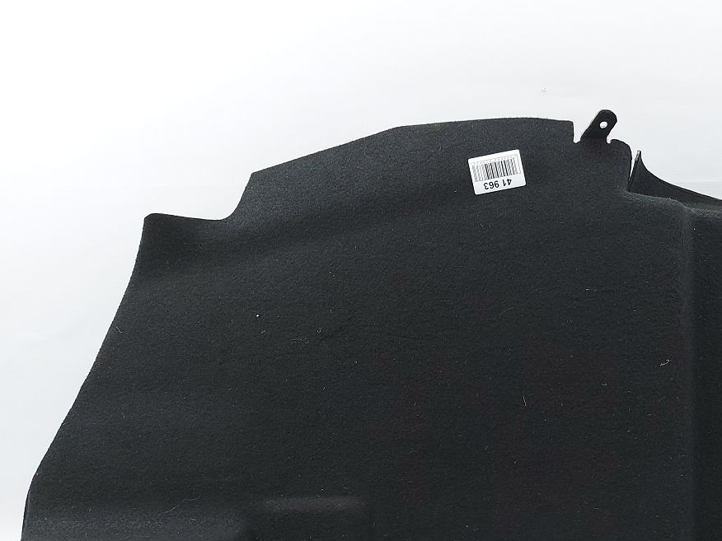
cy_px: 367
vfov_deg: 37.3
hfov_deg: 46.8
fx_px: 793
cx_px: 558
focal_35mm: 38
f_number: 1.8
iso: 80
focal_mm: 5.23
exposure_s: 1/50
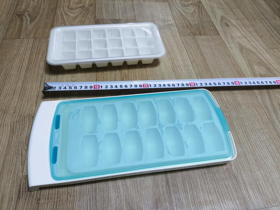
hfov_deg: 69.4
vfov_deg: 54.9
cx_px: 140
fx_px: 202
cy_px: 105
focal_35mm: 25
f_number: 1.7
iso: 250
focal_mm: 4.71
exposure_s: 1/60
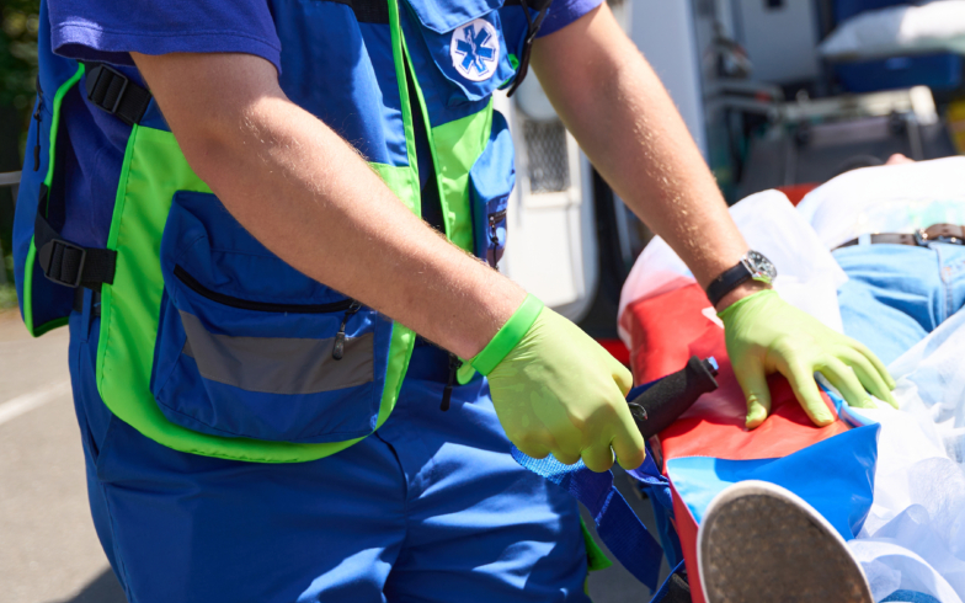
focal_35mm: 79
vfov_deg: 16.4
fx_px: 2087
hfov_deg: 25.3
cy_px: 169
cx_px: 863
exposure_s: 1/2000
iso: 100
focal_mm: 40.7
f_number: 2.8
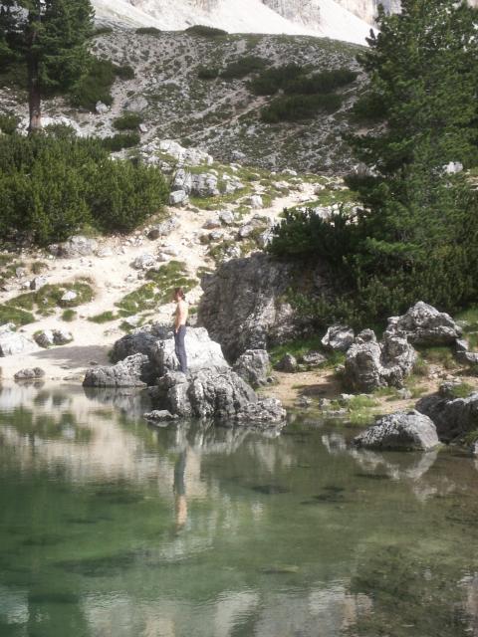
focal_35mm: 64
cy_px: 318
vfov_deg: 30.3
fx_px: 1178
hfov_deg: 22.9
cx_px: 239
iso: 50
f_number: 7.1
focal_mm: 13.5
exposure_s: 1/125
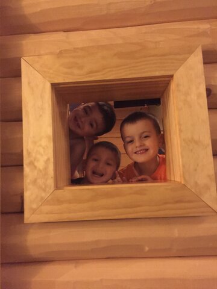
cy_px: 144
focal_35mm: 29
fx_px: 242
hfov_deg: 48.2
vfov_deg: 61.7
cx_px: 108
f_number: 2.2
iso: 1000
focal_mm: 4.15
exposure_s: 1/15
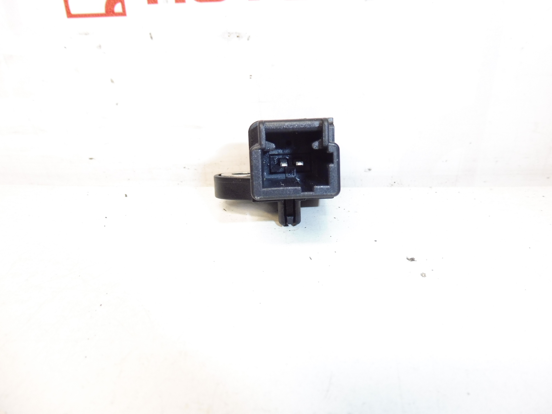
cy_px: 207
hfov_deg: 71.6
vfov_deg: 56.8
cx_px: 276
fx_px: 383
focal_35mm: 24
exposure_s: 1/80
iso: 200
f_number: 3.5
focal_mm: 4.3
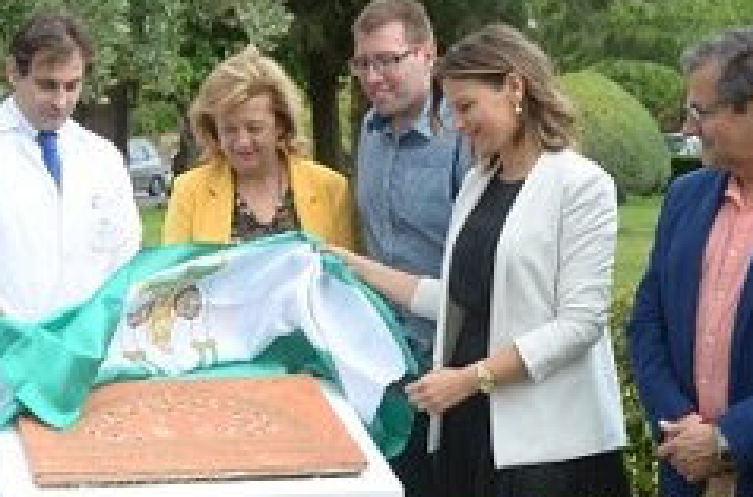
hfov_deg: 20.7
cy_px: 396
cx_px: 92
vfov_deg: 13.9
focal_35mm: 97
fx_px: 2022
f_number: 4
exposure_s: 1/1600
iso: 800
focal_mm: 24
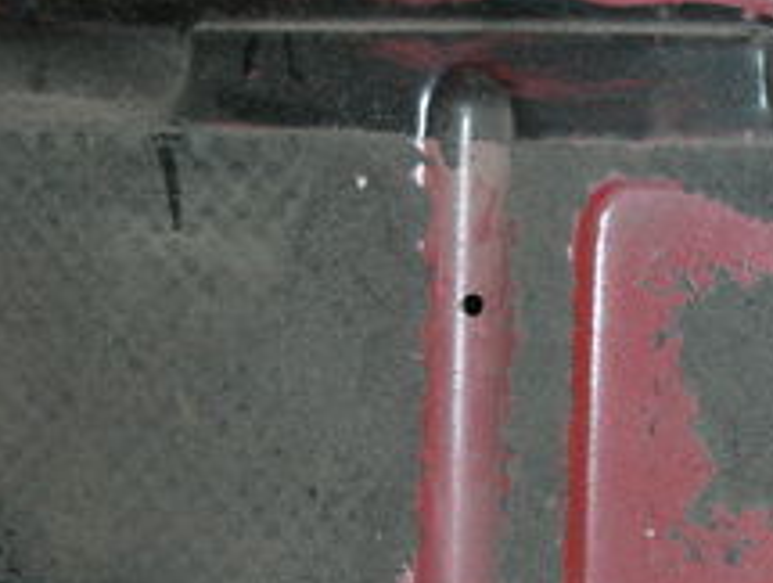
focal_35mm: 104
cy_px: 597
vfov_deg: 14.0
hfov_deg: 18.8
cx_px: 568
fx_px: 2326
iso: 50
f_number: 2.8
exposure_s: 1/60
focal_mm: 5.8
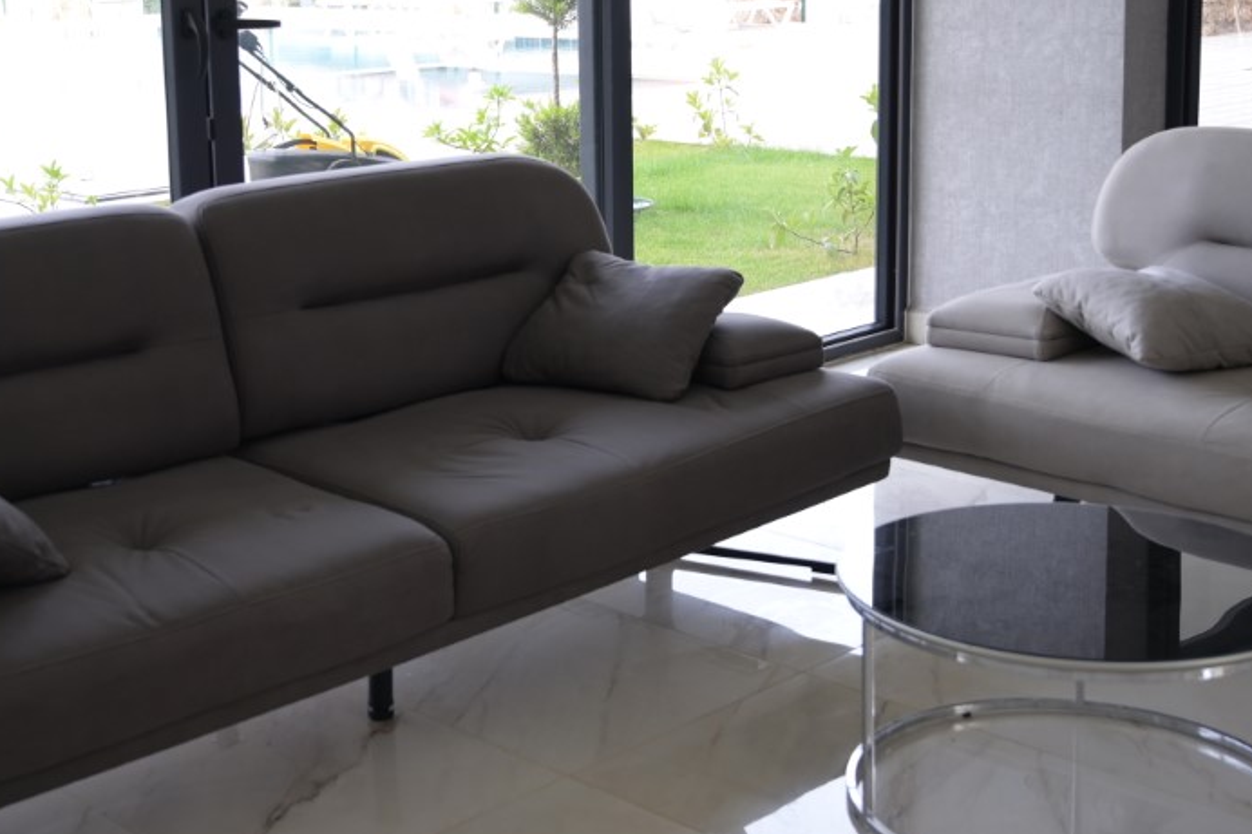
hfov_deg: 36.2
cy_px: 282
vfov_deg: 24.5
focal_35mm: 55
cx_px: 557
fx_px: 1912
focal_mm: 33
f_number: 4
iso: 200
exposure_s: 1/160
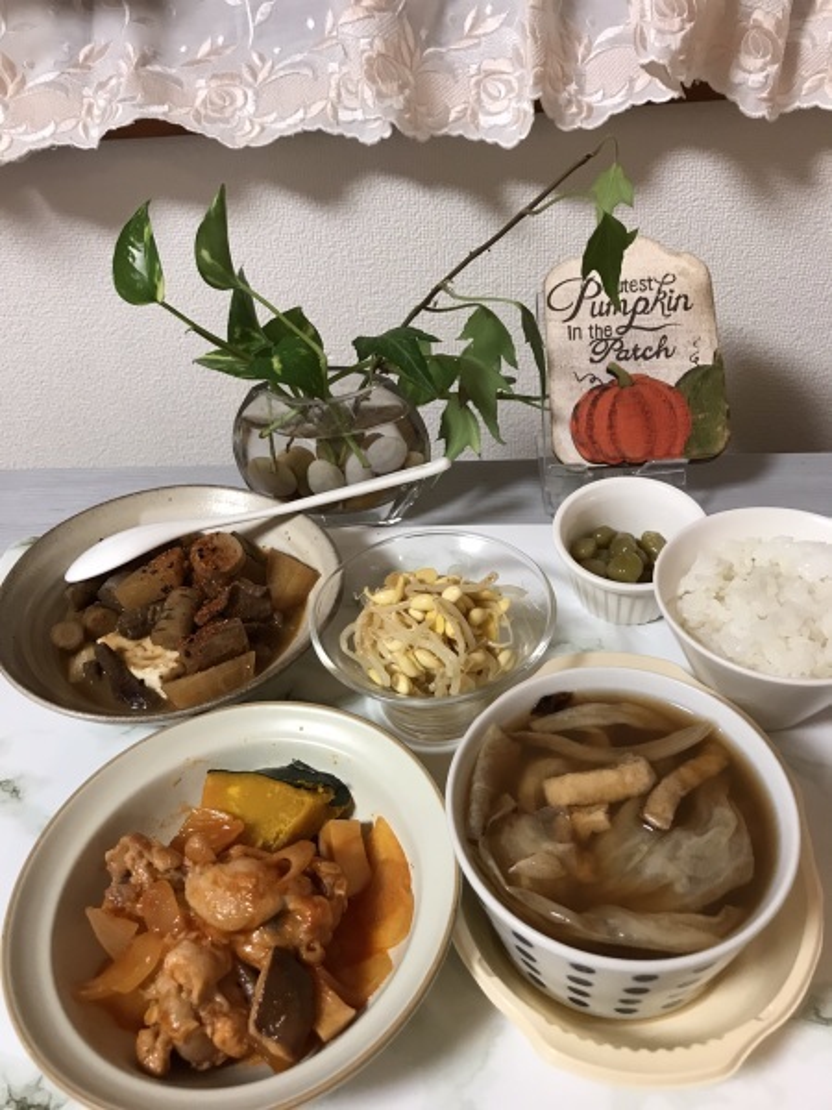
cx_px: 416
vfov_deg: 63.4
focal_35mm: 28
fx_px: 897
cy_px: 555
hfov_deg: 49.7
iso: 50
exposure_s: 1/17
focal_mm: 3.99
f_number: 1.8
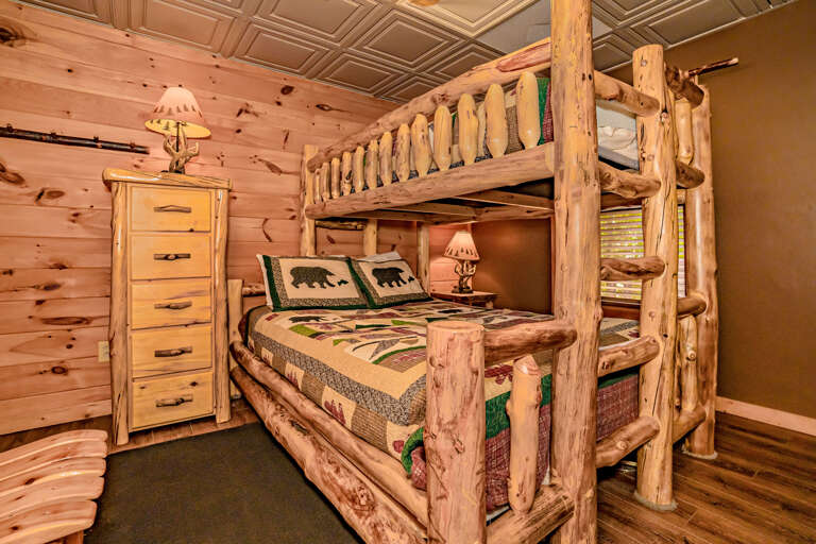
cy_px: 272
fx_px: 363
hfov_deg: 96.7
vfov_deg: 73.7
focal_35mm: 16
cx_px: 408
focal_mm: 16
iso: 2000
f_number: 9
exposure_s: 1/160
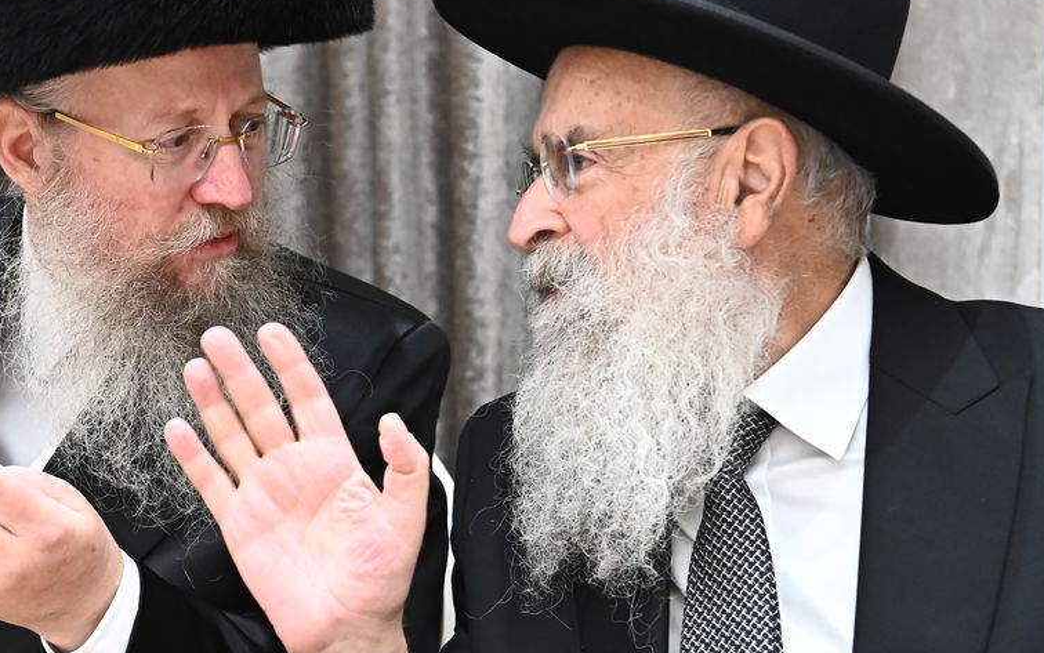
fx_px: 2362
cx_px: 388
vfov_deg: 15.7
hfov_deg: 24.8
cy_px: 225
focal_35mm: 83
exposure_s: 1/250
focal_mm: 44
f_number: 3.5
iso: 3200
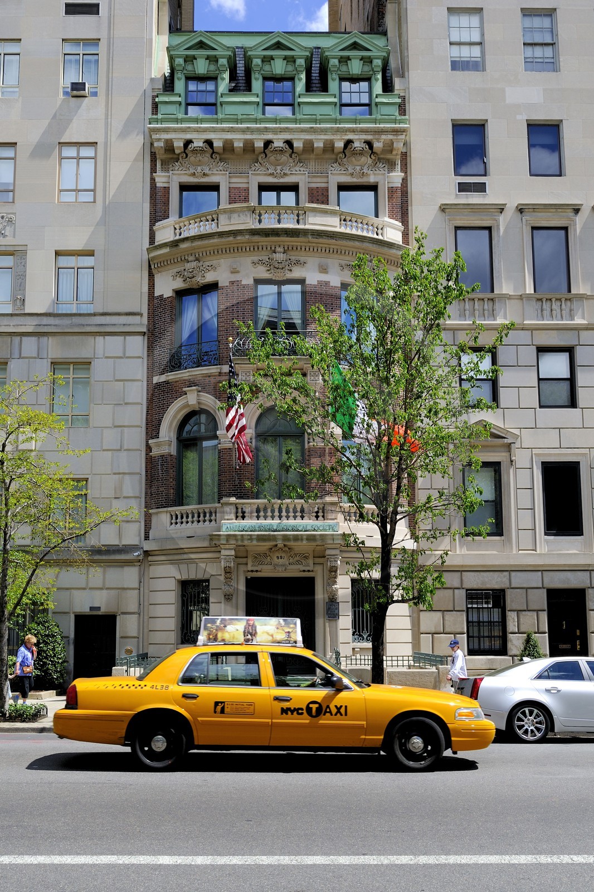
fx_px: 768
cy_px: 446
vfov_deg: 60.3
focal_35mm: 31
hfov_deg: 42.3
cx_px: 297
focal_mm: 31
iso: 200
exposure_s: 1/320
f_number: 9
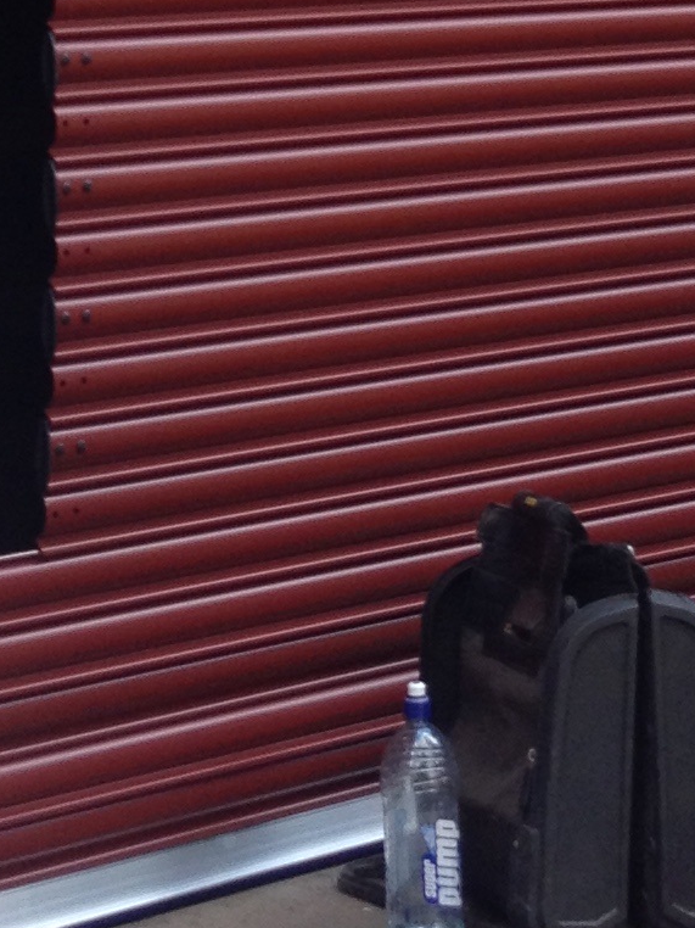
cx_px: 404
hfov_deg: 9.9
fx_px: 4018
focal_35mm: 150
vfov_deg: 12.4
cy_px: -561
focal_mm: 4.28
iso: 50
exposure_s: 1/230
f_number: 2.4
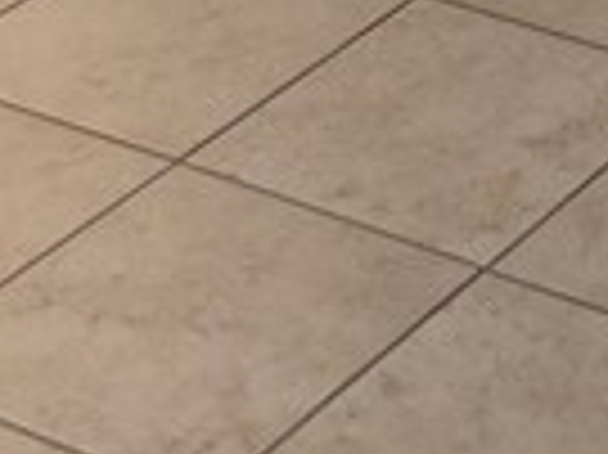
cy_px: -1128
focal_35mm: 175
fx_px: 3071
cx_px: 964
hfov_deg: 10.8
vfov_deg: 7.1
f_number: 1.8
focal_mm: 5.4
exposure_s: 1/60
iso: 125
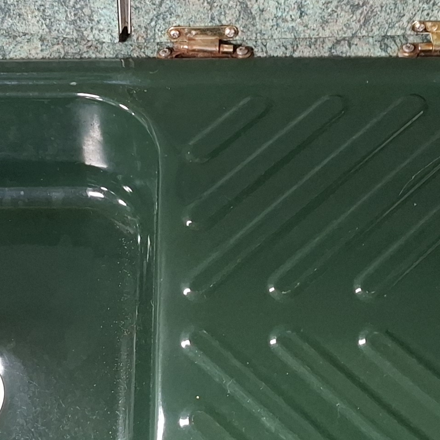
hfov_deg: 19.8
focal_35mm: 87
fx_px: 1251
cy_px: 120
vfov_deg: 19.8
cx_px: 128
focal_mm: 5.54
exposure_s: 1/25
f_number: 1.8
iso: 500
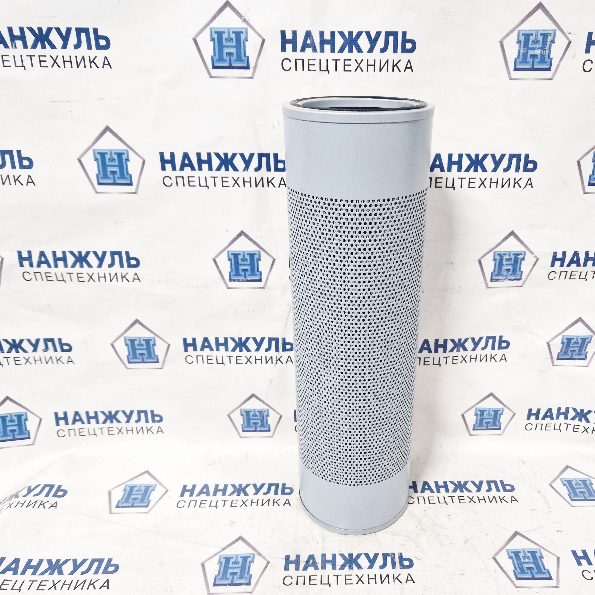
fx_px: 545
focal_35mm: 28
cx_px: 351
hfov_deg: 56.9
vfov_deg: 57.3
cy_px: 293
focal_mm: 5.4
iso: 640
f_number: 1.8
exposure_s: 1/33
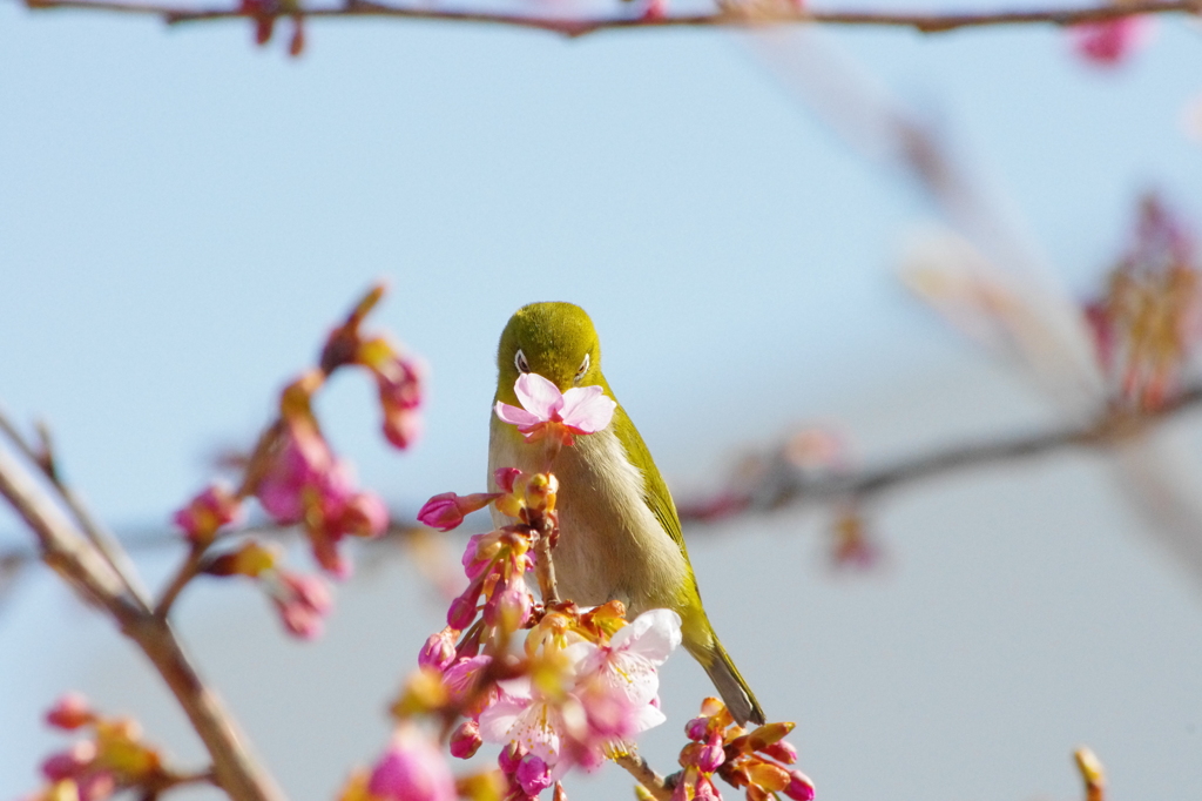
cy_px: 400
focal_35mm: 450
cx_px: 601
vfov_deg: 3.1
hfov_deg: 4.6
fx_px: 15019
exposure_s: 1/1600
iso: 2000
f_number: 13
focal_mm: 300
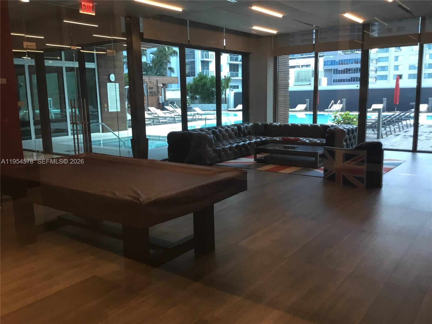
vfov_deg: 45.4
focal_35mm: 31
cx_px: 216
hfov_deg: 58.4
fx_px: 387
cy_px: 162
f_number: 2.4
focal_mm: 3.3
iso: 64
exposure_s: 1/30
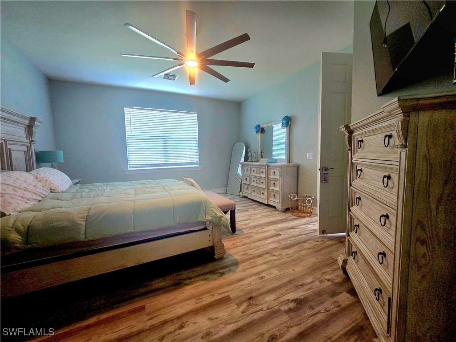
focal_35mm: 13
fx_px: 171
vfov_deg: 89.9
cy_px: 171
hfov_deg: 106.2
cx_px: 228
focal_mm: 2.2
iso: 250
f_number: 2.2
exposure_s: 1/60.2
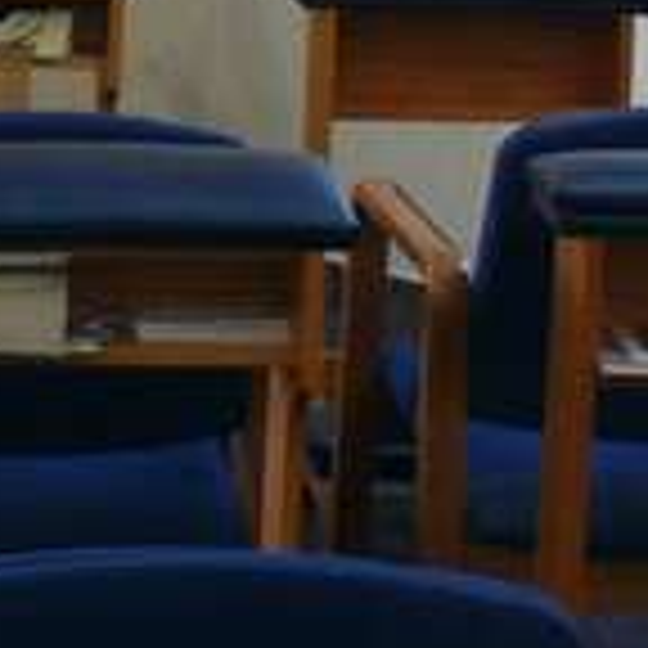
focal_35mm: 172
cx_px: -684
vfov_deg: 10.0
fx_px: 3643
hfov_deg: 9.5
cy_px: -194
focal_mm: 7.4
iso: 200
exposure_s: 1/13
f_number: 2.8
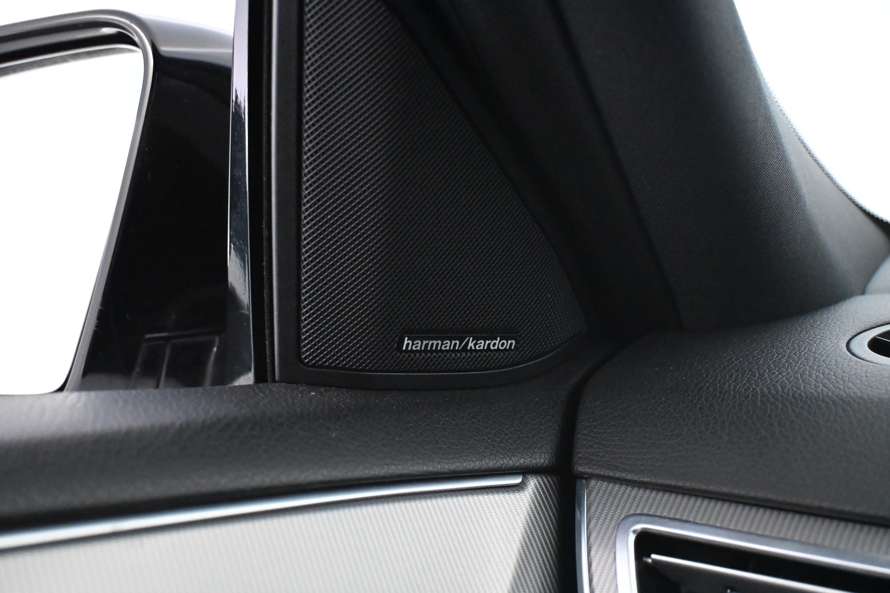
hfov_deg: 43.0
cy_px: 296
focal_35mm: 46
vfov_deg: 29.4
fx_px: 1131
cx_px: 445
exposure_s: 1/60
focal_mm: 30.5
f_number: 4.8
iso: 7200
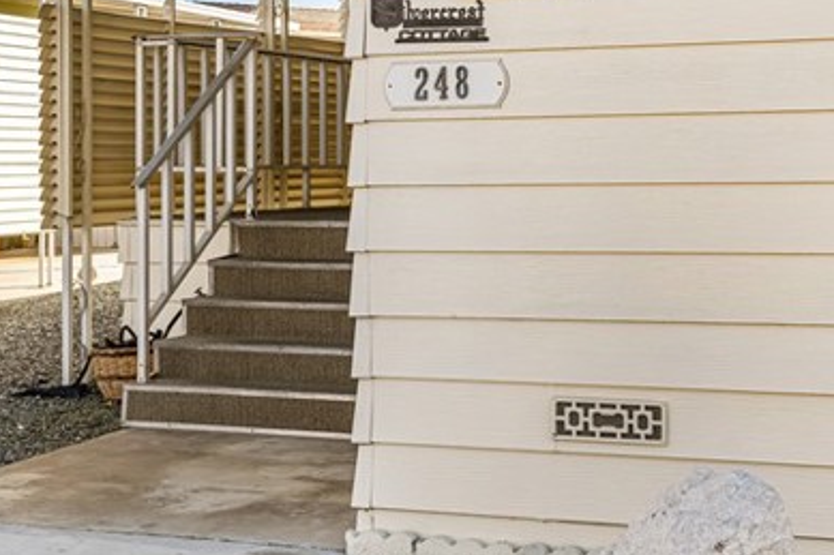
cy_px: 133
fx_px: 1829
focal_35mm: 79
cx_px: 268
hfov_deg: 25.5
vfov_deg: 17.2
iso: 80
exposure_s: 1/125
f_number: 11
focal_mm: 30
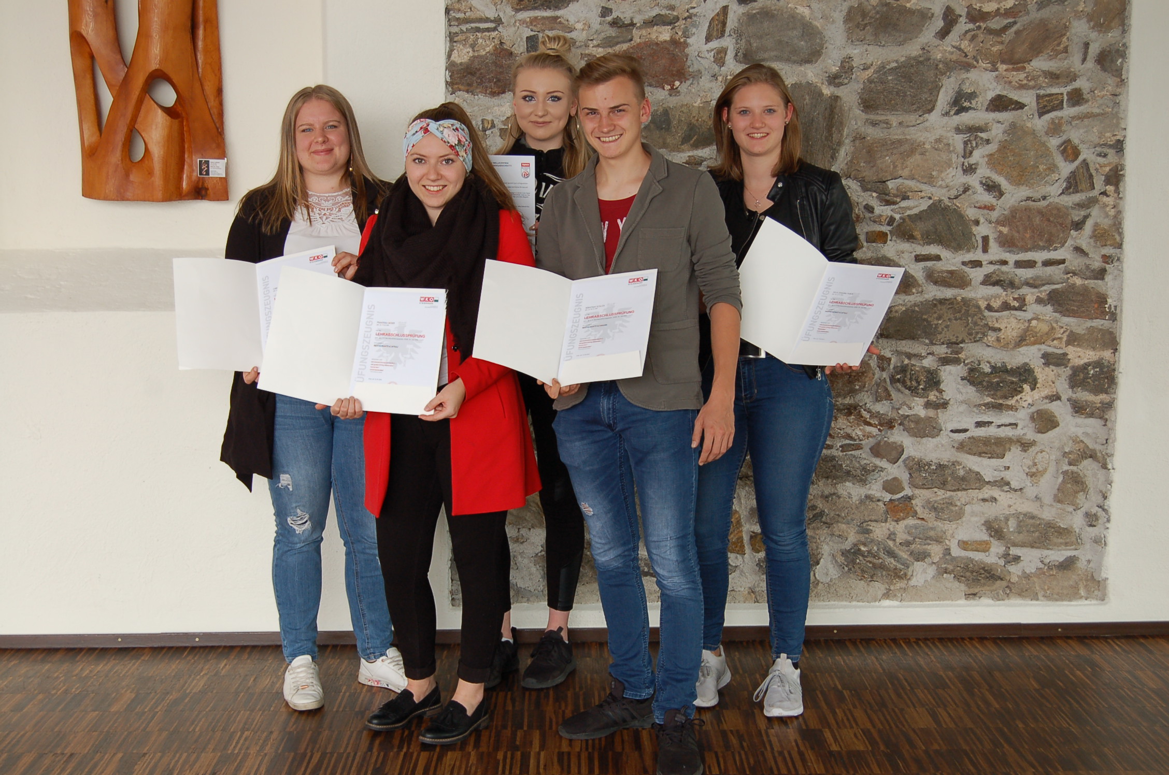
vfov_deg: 28.0
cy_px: 388
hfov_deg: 41.2
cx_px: 584
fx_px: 1556
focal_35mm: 48
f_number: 5.6
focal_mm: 32
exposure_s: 1/125
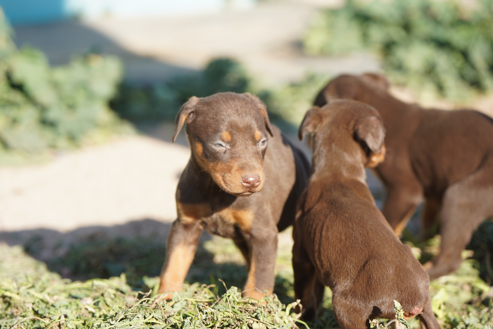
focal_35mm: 135
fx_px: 1849
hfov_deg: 15.2
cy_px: 164
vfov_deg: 10.2
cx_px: 246
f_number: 5
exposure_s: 1/250
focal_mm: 135
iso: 100
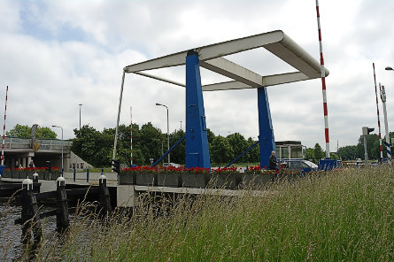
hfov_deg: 67.4
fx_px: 295
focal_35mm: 27
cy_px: 131
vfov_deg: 47.9
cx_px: 197
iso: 100
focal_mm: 18
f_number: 6.7
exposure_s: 1/320
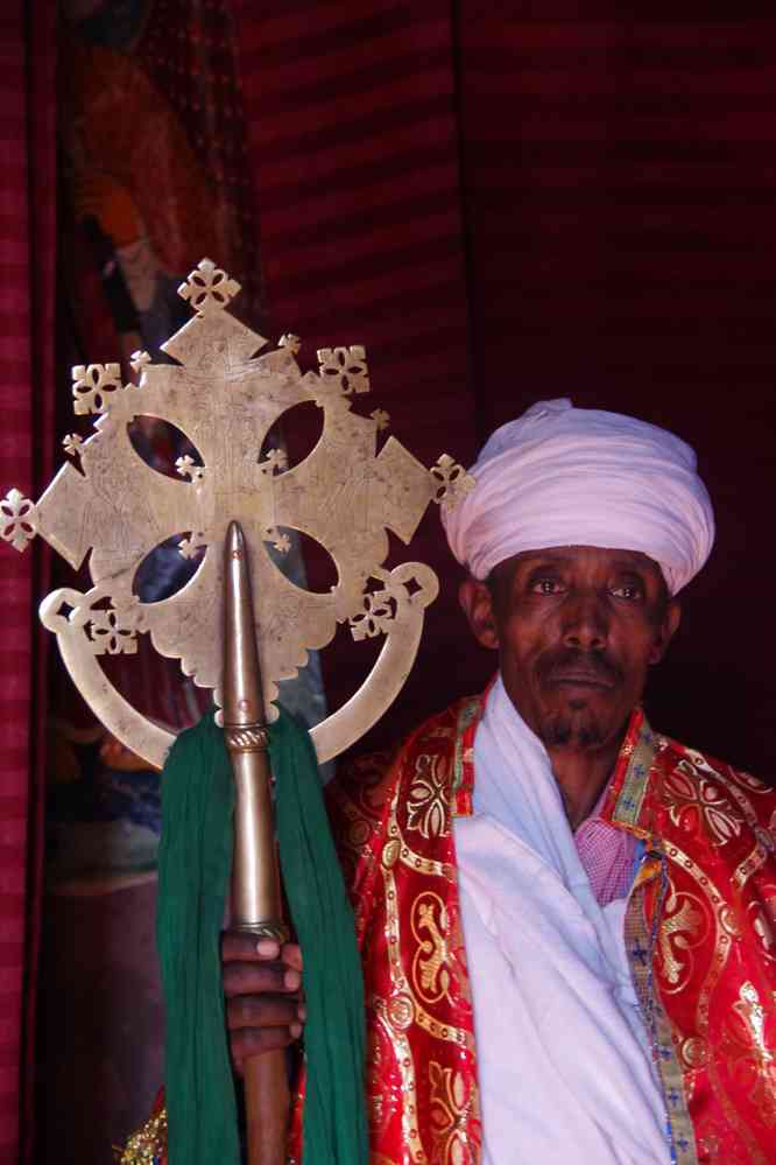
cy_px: 582
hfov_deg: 13.0
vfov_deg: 19.5
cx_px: 388
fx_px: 3395
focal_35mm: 105
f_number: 5.6
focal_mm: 70
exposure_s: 1/6
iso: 800
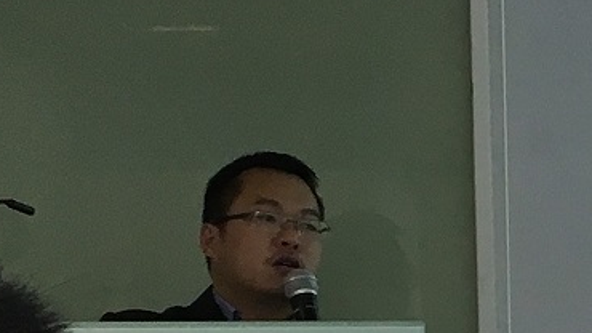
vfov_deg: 6.9
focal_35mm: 172
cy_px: 527
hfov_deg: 11.9
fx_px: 2700
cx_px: 899
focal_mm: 4.15
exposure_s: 1/33
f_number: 2.2
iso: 64
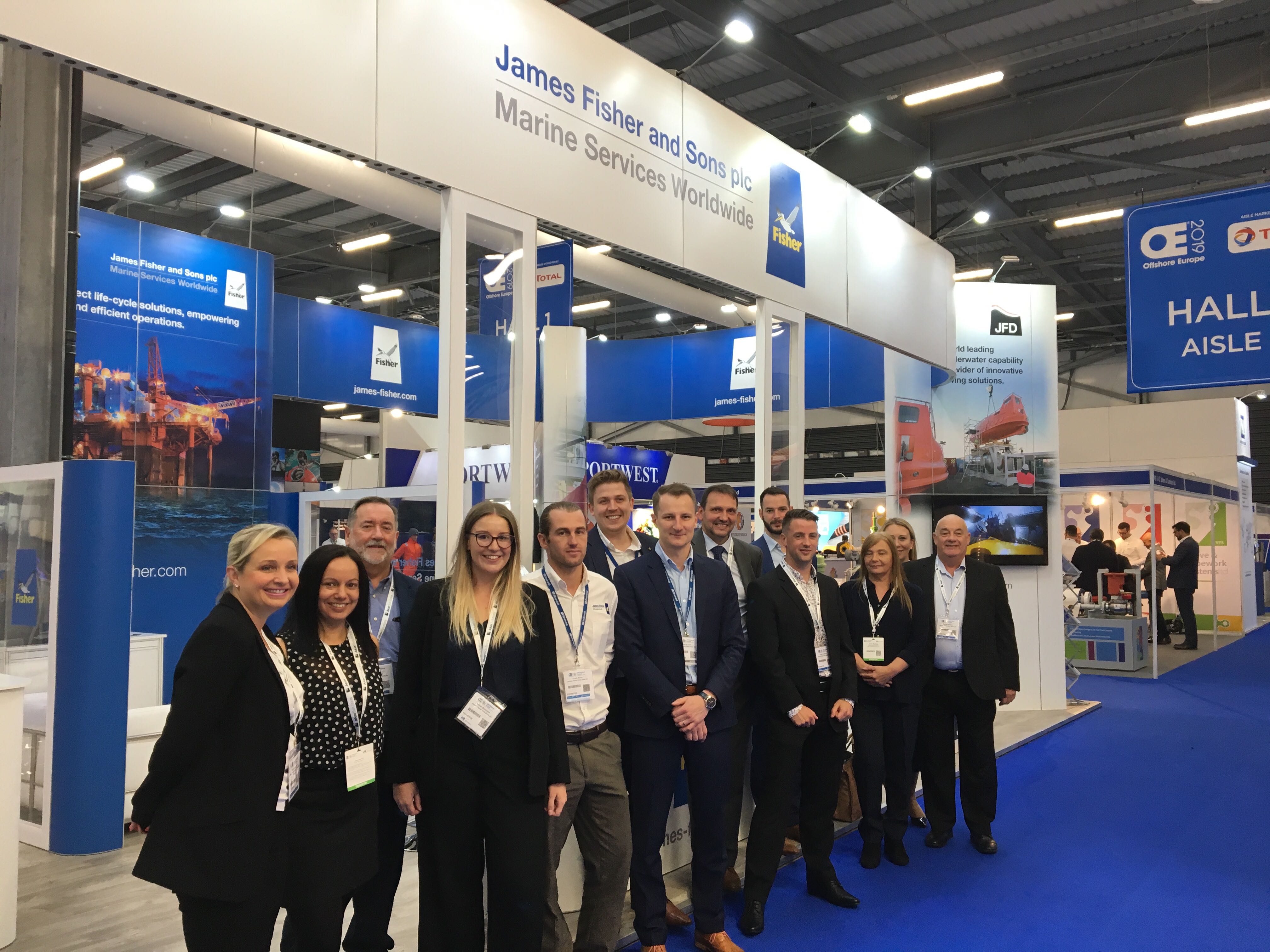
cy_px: 476
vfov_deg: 48.2
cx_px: 635
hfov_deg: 61.7
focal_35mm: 29
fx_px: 1064
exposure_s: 1/33
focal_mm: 4.15
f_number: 2.2
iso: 40
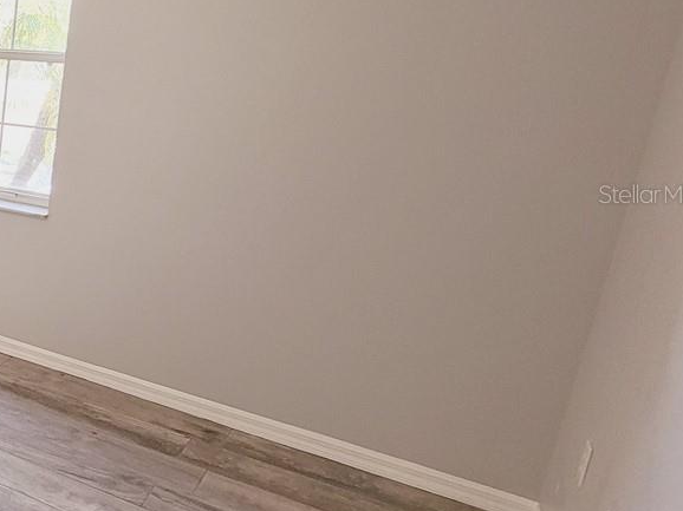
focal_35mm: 36
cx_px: -235
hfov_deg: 34.0
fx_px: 710
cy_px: 194
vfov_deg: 39.4
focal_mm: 2.2
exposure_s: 1/60
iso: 200
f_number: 2.2
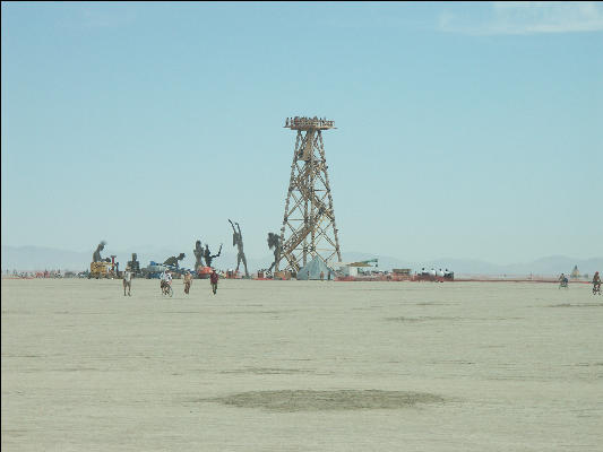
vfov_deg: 8.7
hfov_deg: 11.6
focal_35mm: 170
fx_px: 2962
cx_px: 302
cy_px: 226
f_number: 7.1
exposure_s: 1/800
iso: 100
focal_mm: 42.93
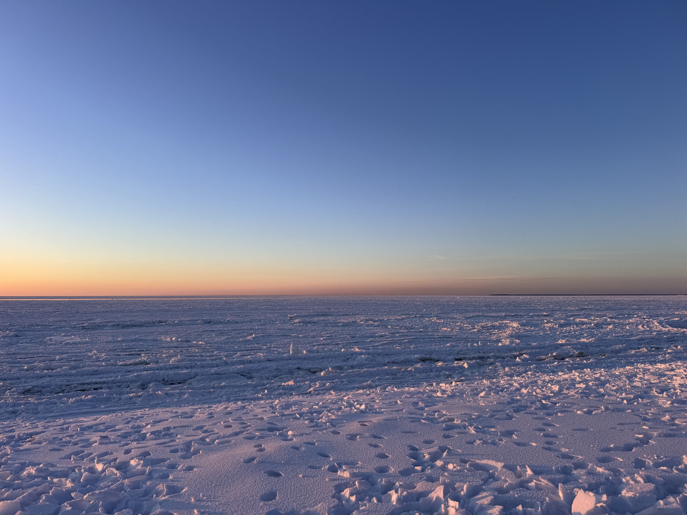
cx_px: 344
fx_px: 476
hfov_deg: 71.6
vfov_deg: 56.8
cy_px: 258
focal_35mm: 24
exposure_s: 1/1311
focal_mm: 6.76
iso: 80
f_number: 1.78
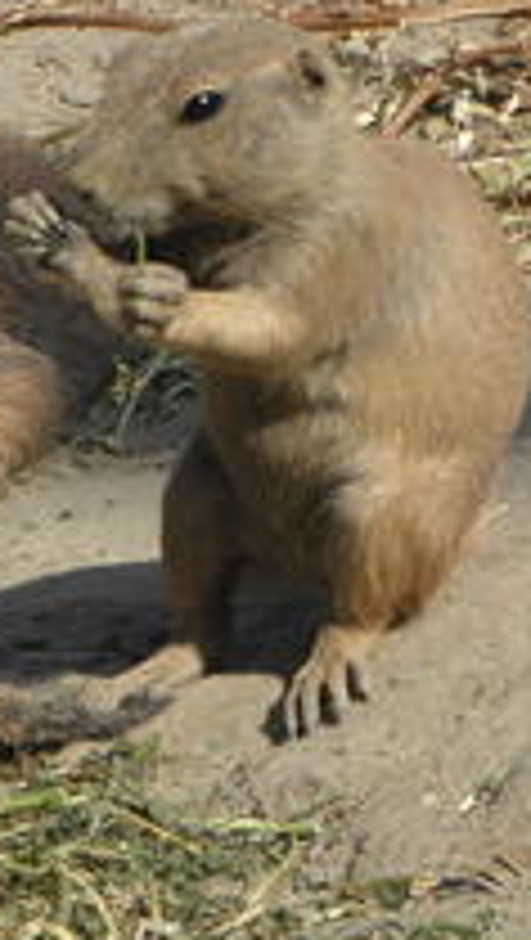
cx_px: -500
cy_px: 355
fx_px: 12331
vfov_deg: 4.4
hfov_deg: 2.5
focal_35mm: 494
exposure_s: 1/320
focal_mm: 26.39
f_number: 5.6
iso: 64
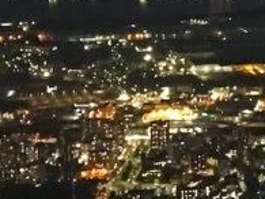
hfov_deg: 12.2
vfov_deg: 10.1
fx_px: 1125
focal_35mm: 147
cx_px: 496
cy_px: 80
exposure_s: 1/4
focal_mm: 3.99
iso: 160
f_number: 1.8
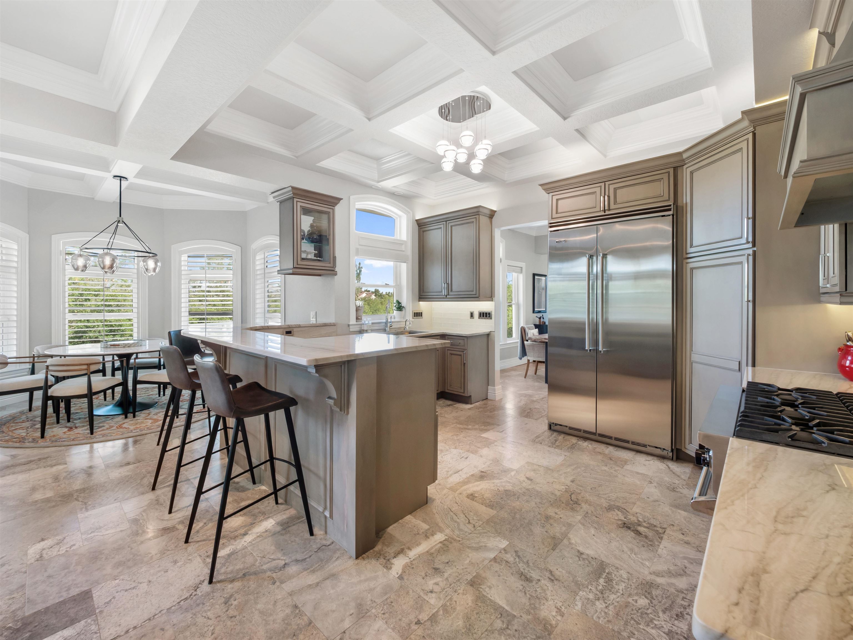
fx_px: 345
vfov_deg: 85.7
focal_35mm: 14
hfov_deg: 102.1
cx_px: 426
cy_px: 320
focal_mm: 7
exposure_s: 1/5
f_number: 7.1
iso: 200
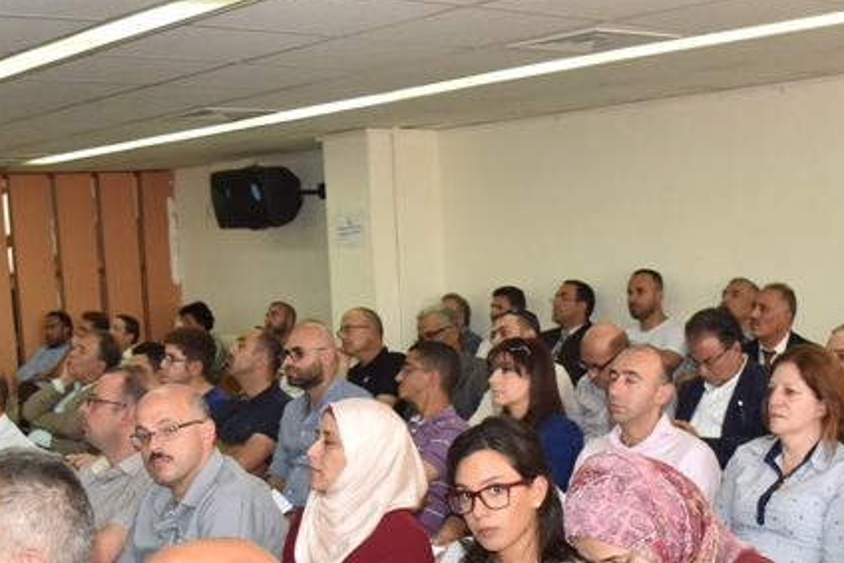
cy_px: 510
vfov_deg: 22.8
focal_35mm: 58
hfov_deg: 34.5
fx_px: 1360
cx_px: 424
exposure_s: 1/125
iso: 1600
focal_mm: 24
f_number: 5.6
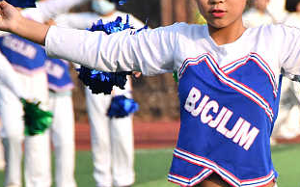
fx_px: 9642
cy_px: 182
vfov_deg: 1.1
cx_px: 227
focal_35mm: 1180
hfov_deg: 1.8
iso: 640
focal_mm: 200
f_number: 6.3
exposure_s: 1/2500
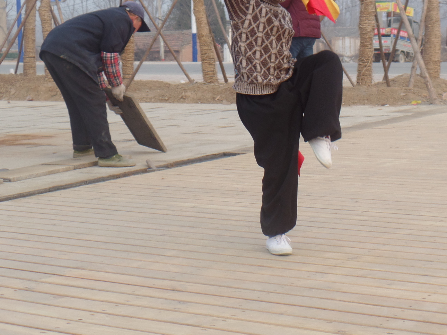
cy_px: 113
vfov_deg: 18.4
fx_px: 1033
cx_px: 318
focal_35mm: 80
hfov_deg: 24.2
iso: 80
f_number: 3.4
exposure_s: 1/180
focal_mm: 9.2
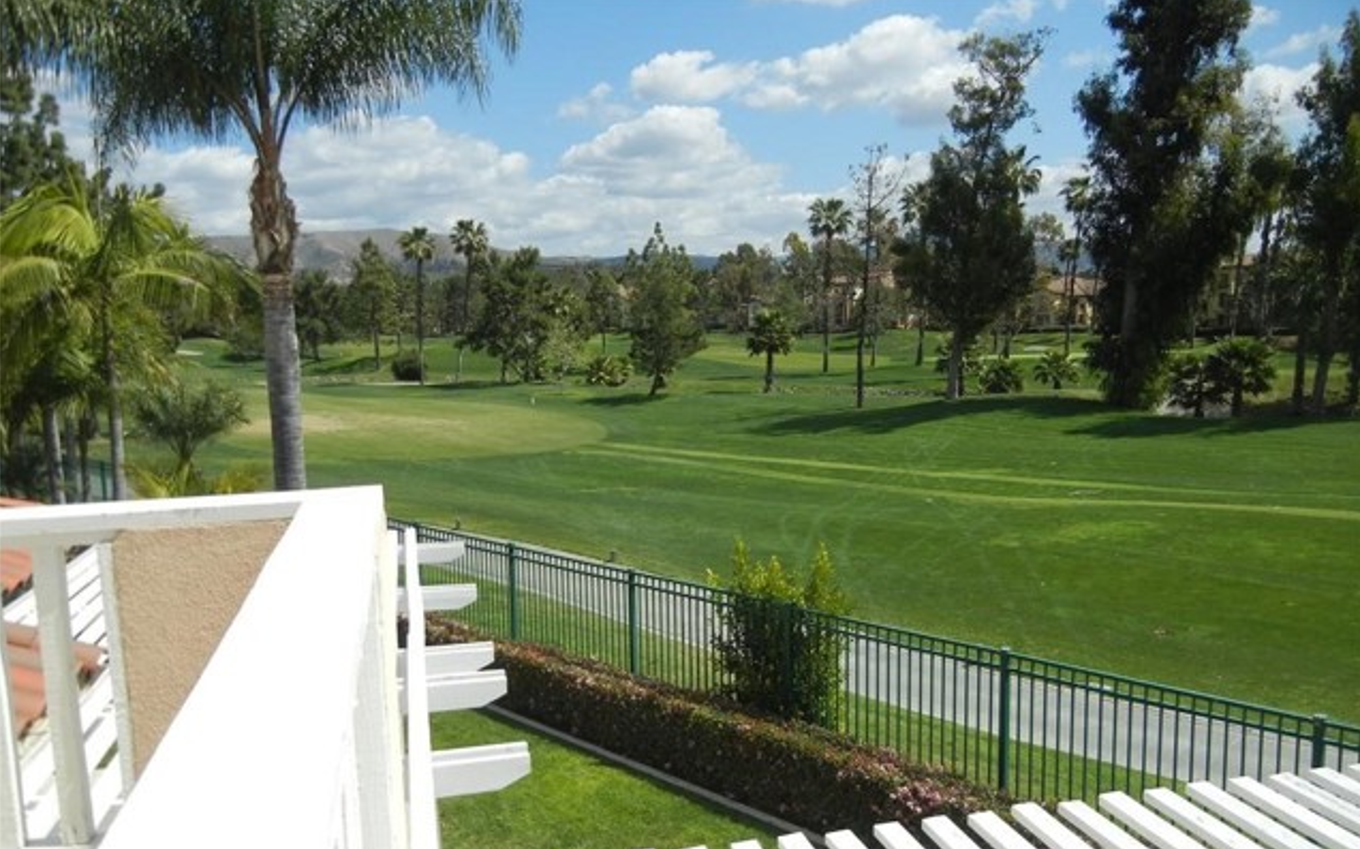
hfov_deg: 59.7
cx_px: 682
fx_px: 1186
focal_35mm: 32
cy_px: 505
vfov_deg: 39.2
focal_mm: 5.4
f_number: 7
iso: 160
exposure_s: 1/457
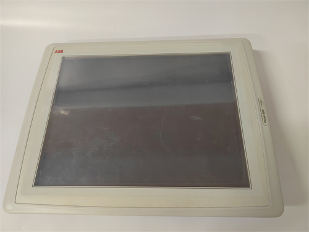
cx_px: 154
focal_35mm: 23
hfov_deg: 73.9
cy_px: 116
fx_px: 205
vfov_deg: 58.9
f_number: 1.9
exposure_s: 1/100
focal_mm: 5.52
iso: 2488
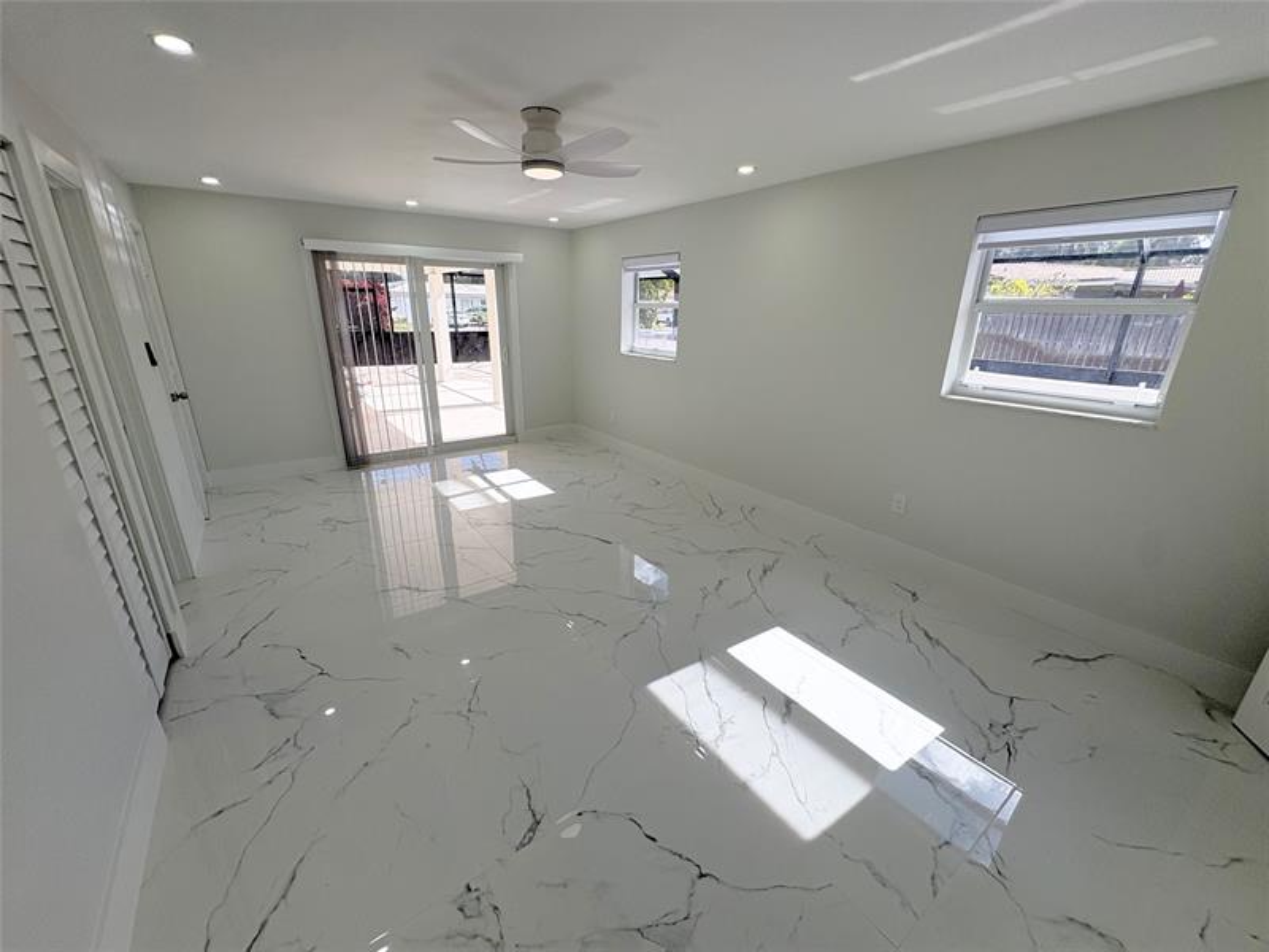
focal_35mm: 14
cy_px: 476
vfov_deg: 85.7
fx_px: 513
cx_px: 634
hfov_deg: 102.1
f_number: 2.2
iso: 50
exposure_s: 1/244
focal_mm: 2.22
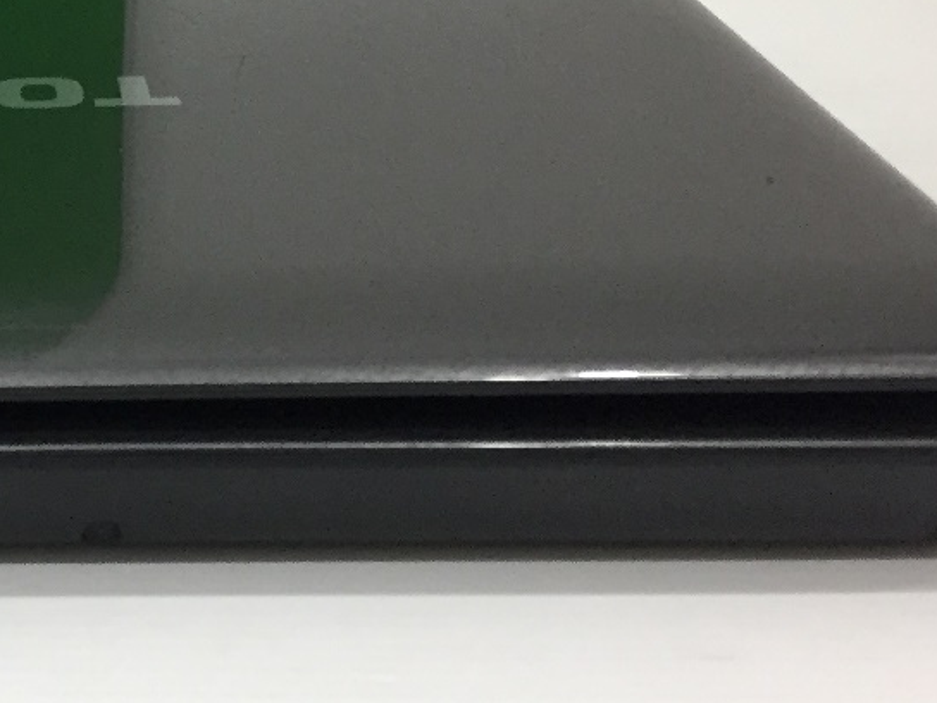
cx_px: -183
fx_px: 2355
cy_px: 14
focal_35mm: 87
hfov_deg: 21.0
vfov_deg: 16.6
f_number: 2.2
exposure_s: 1/33
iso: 80
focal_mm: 4.15
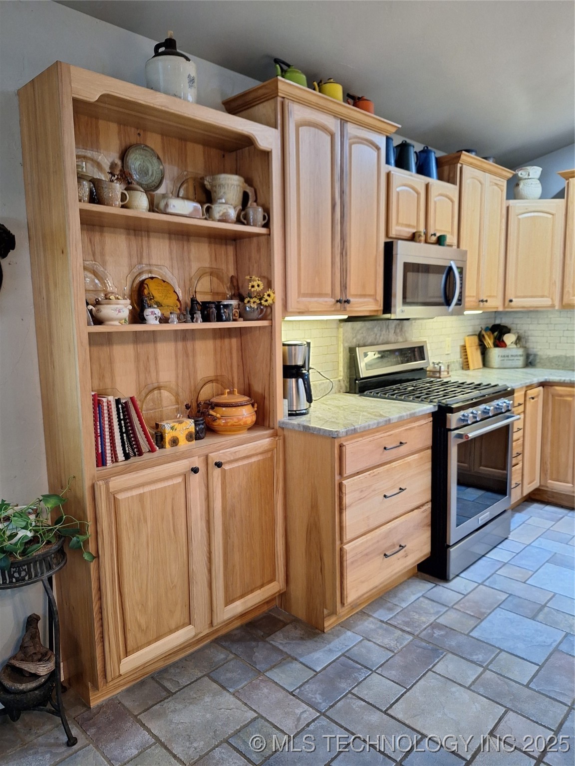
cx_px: 288
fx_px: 509
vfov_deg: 73.9
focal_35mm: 23
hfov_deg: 58.9
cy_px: 383
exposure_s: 1/30
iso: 250
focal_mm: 5.54
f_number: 1.8
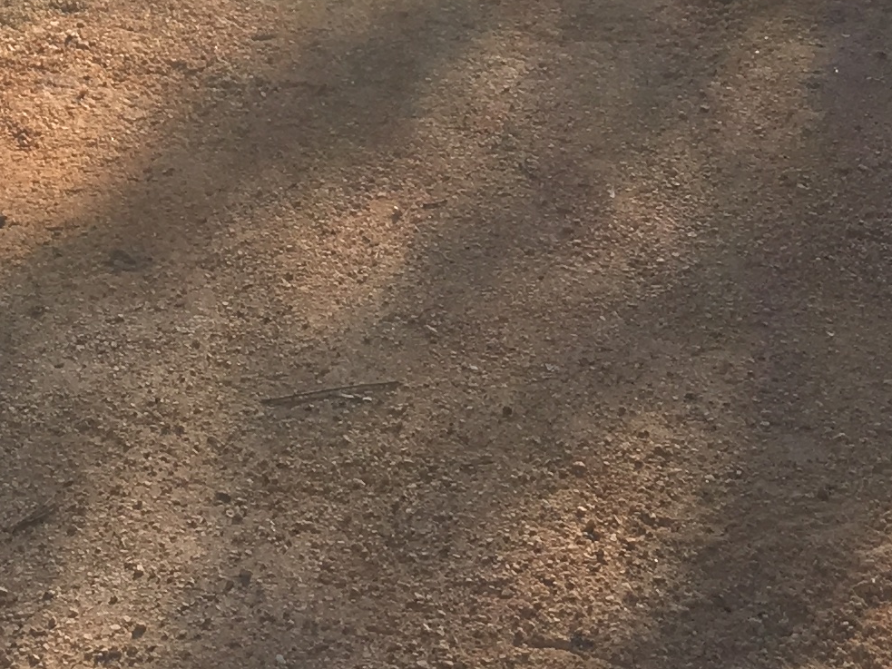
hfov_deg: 16.0
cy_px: -684
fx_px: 3066
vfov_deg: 11.2
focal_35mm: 119
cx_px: -147
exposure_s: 1/818
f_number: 2.2
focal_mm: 4.15
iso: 25
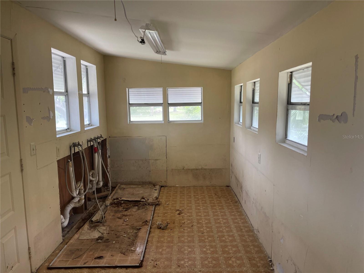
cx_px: 182
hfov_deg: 69.4
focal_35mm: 25
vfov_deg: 54.9
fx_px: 263
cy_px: 136
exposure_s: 1/104
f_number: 1.6
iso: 125
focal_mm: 5.1
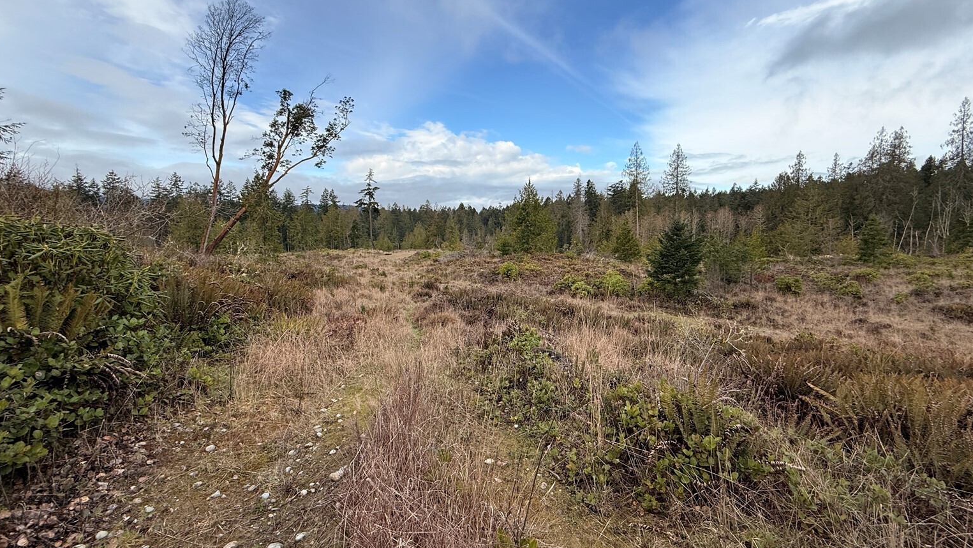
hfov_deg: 99.4
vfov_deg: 67.0
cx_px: 484
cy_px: 256
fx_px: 413
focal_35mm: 16
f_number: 2.2
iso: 50
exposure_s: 1/1259
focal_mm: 2.22
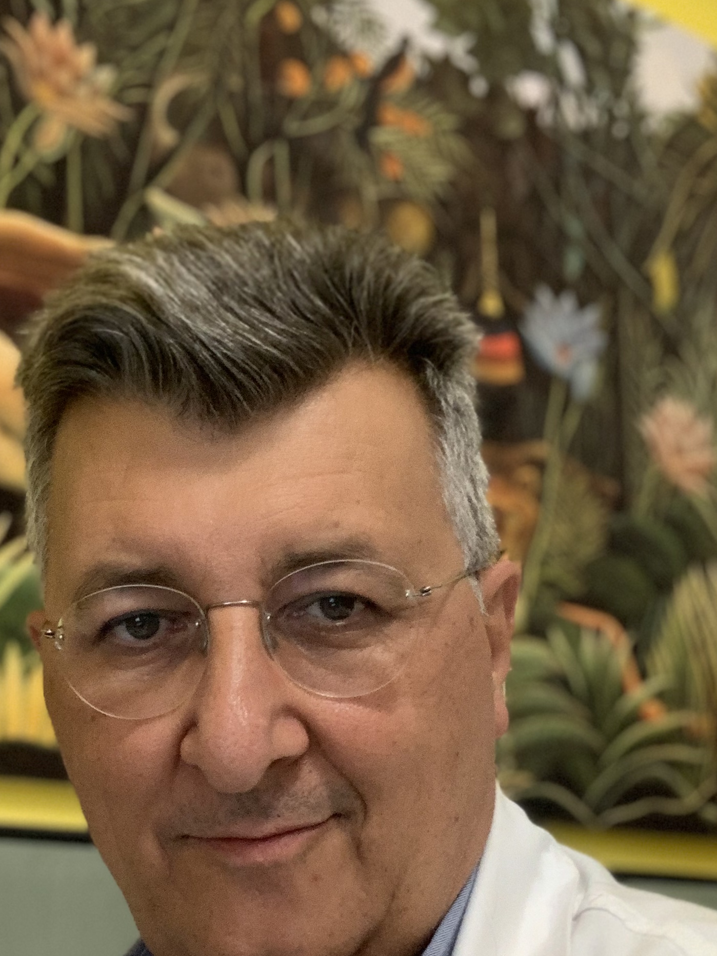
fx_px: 1464
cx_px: 275
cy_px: 717
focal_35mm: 53
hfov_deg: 27.4
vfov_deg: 35.4
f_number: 2.2
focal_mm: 2.87
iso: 250
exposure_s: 1/50
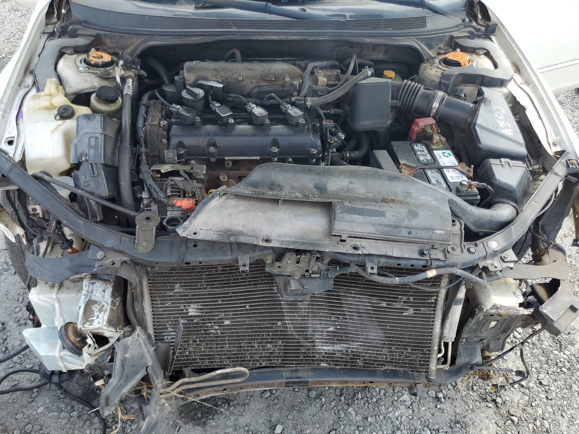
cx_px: 290
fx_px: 435
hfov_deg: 67.3
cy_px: 217
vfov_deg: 53.1
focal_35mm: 26
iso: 50
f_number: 1.5
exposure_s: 1/625
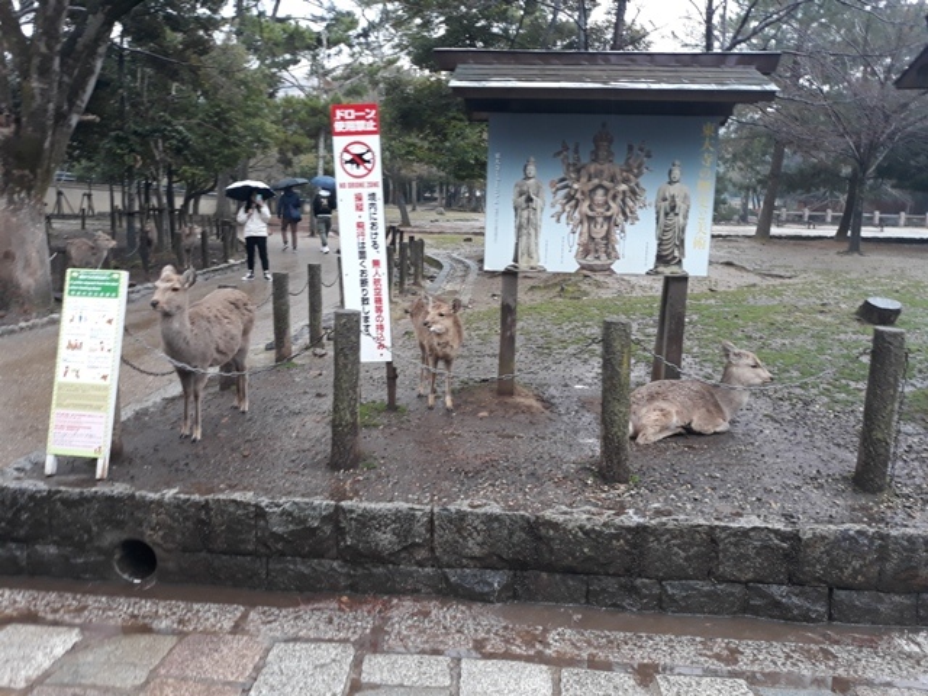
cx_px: 464
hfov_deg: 65.3
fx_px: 724
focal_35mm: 27
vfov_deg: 51.4
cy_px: 348
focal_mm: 3.71
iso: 50
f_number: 1.7
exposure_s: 1/40
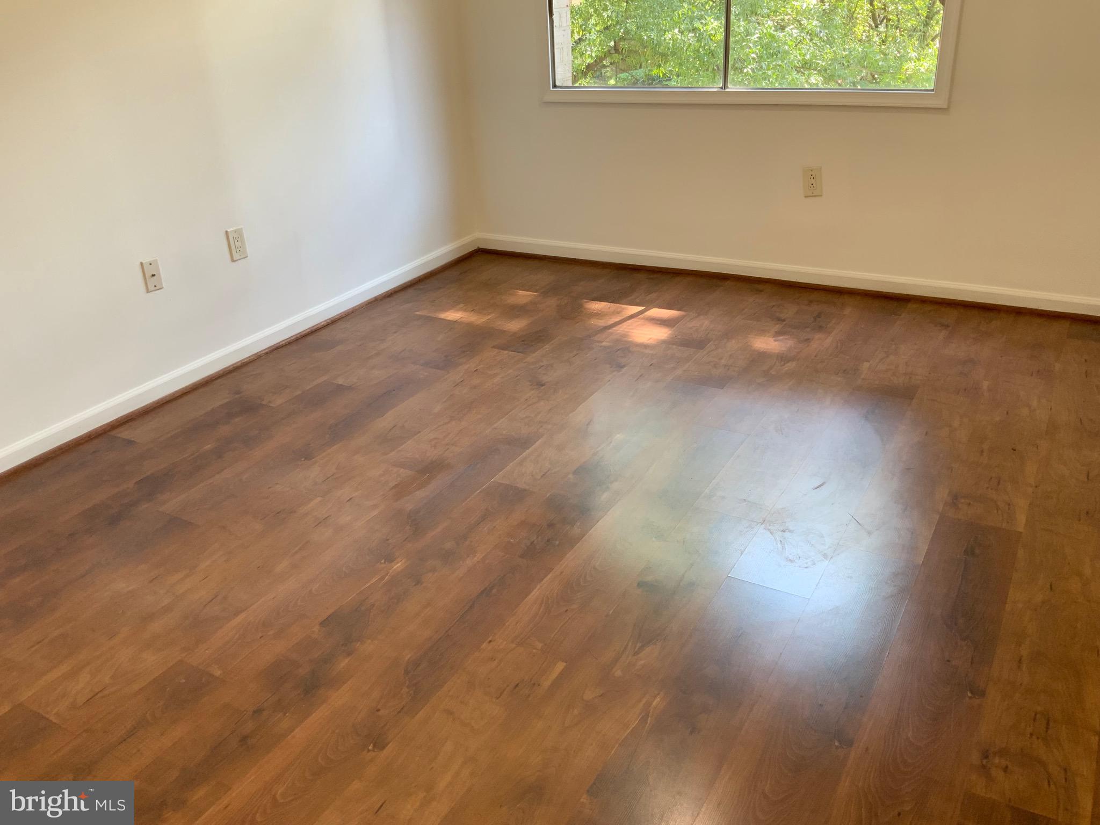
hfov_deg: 61.7
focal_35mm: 29
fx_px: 922
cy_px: 412
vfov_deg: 48.2
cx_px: 550
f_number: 1.8
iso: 50
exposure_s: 1/60
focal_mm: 3
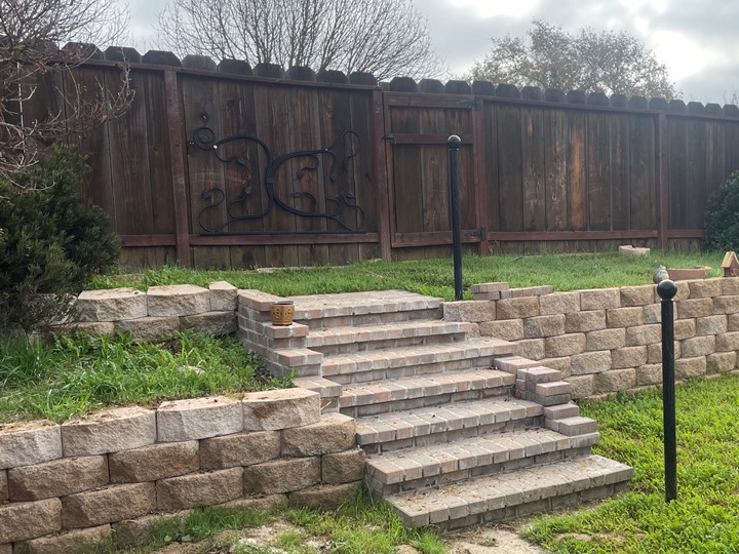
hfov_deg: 49.7
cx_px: 455
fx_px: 790
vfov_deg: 38.6
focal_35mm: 37
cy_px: 298
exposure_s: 1/875
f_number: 1.6
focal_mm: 4.2
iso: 32
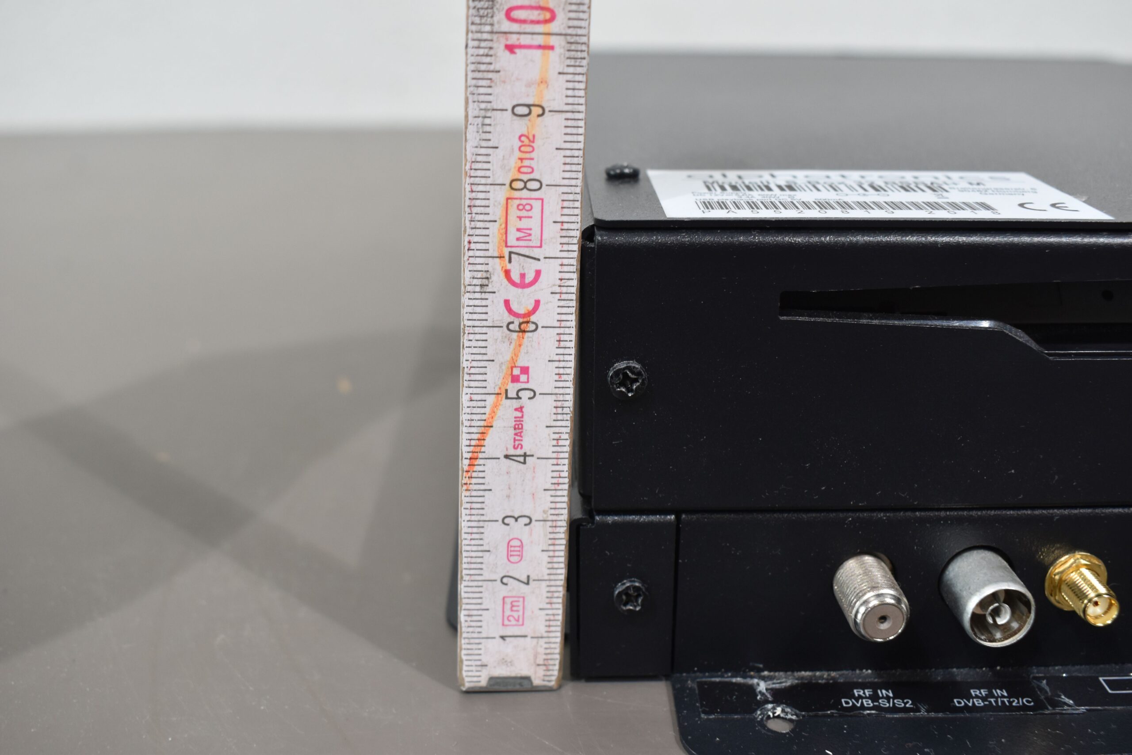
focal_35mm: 36
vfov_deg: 36.9
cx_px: 566
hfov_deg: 53.1
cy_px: 378
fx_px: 1132
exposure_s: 1/60
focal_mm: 24
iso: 500
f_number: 5.6
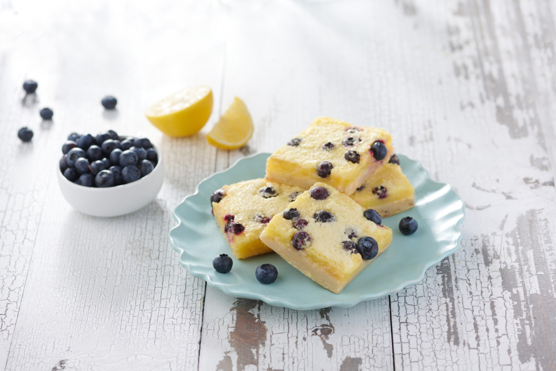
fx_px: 1622
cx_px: 278
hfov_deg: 19.5
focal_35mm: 105
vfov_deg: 13.0
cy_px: 186
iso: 250
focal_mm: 105
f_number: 8
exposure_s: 1/200
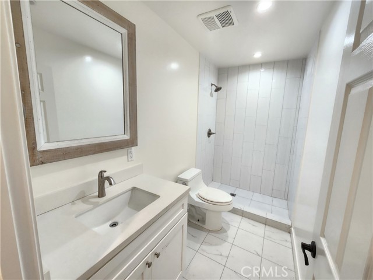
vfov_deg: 89.9
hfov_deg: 106.2
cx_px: 186
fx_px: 140
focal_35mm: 13
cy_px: 140
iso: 400
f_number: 2.2
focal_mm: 2.2
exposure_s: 1/60
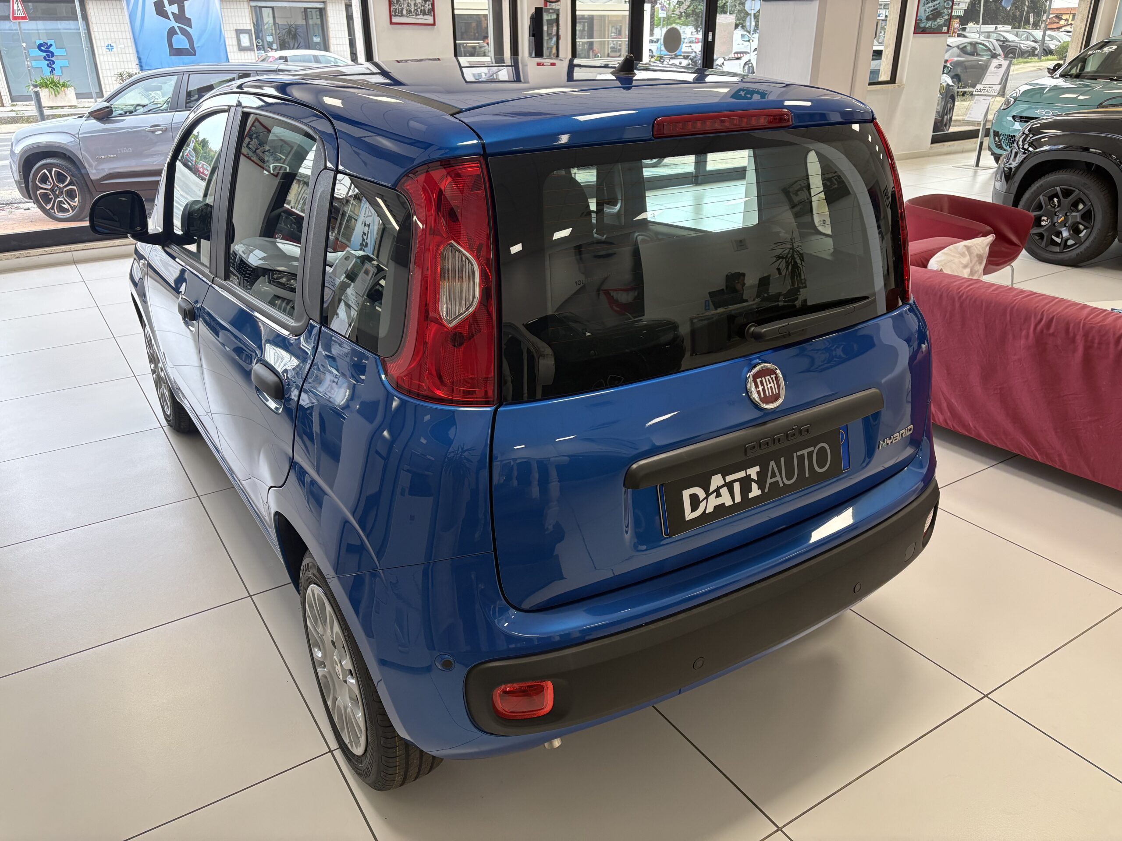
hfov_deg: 67.3
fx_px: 843
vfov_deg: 53.1
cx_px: 561
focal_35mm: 26
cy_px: 420
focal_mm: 5.96
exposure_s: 1/82
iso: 125
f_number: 1.6
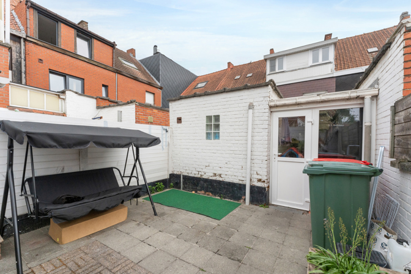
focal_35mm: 15
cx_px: 207
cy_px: 145
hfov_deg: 100.4
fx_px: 171
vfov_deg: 77.3
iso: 1600
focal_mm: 14
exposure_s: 1/640
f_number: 11
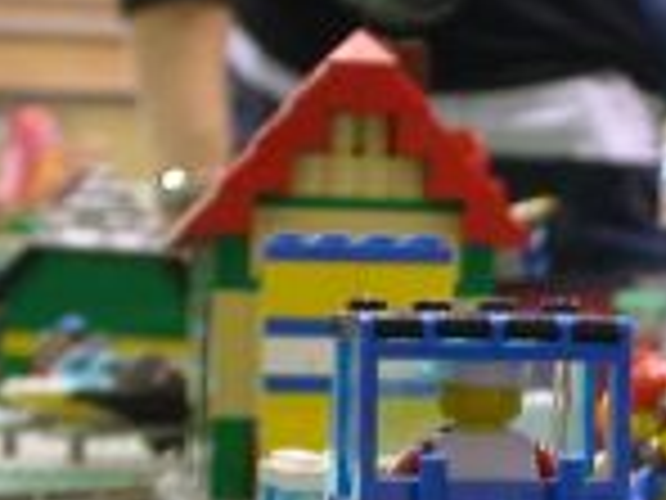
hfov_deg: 10.5
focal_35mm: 184
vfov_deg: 8.0
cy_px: 477
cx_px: 891
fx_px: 3540
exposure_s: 1/4.4
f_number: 3.7
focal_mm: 10.4
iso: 100
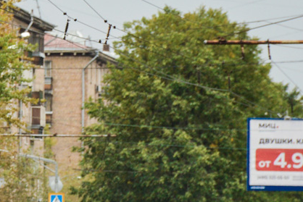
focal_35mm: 499
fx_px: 4201
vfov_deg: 2.8
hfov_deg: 4.1
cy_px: 248
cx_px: -129
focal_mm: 116
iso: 200
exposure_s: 1/400
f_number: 6.3
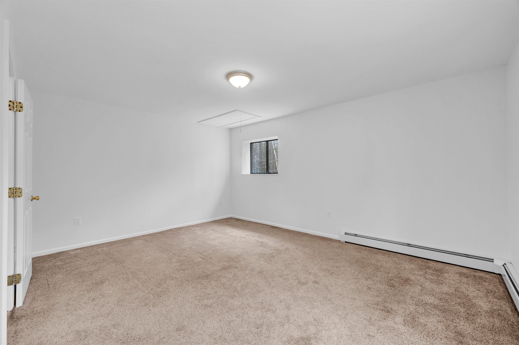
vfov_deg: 81.1
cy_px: 172
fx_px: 202
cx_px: 260
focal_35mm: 14
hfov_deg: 104.3
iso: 250
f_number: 7.1
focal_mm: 14
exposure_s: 1/2.5
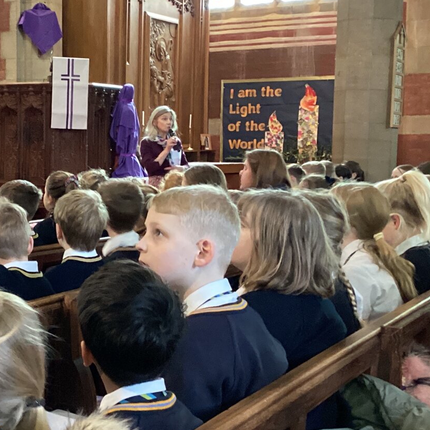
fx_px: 956
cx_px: 78
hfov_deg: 24.9
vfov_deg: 25.4
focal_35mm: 68
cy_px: 204
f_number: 2.4
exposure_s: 1/25
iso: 400
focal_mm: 3.3
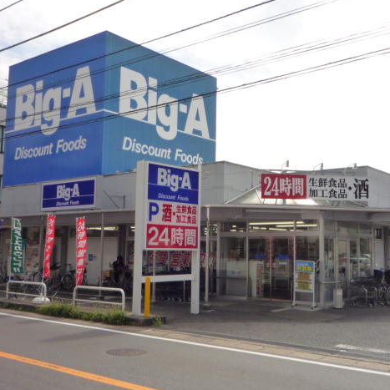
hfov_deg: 41.8
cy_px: 191
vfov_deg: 41.9
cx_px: 223
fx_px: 510
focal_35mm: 40
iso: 160
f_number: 5
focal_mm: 4.4
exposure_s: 1/640
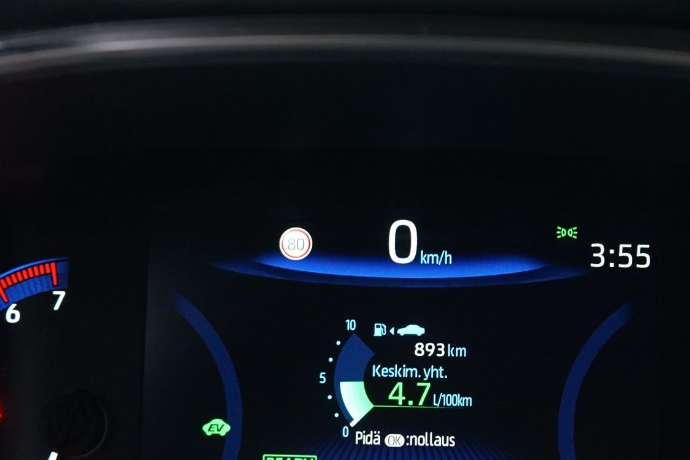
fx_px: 1533
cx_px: 360
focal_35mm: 80
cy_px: 262
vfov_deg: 17.1
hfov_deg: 25.4
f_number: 4
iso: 2000
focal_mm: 36
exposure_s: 1/20
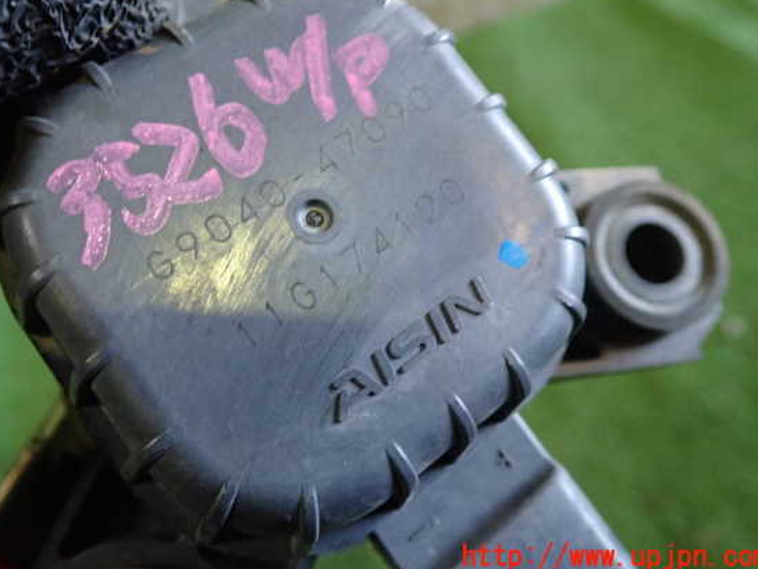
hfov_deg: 55.3
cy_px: 262
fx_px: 723
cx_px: 359
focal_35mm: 33
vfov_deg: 42.9
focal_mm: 5.4
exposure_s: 1/30
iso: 400
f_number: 2.3
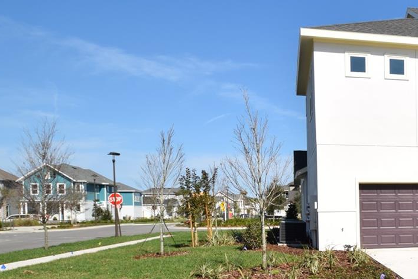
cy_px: 216
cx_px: 458
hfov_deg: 37.3
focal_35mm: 44
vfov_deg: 29.8
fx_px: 512
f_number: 14
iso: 100
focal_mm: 13
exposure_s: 1/200
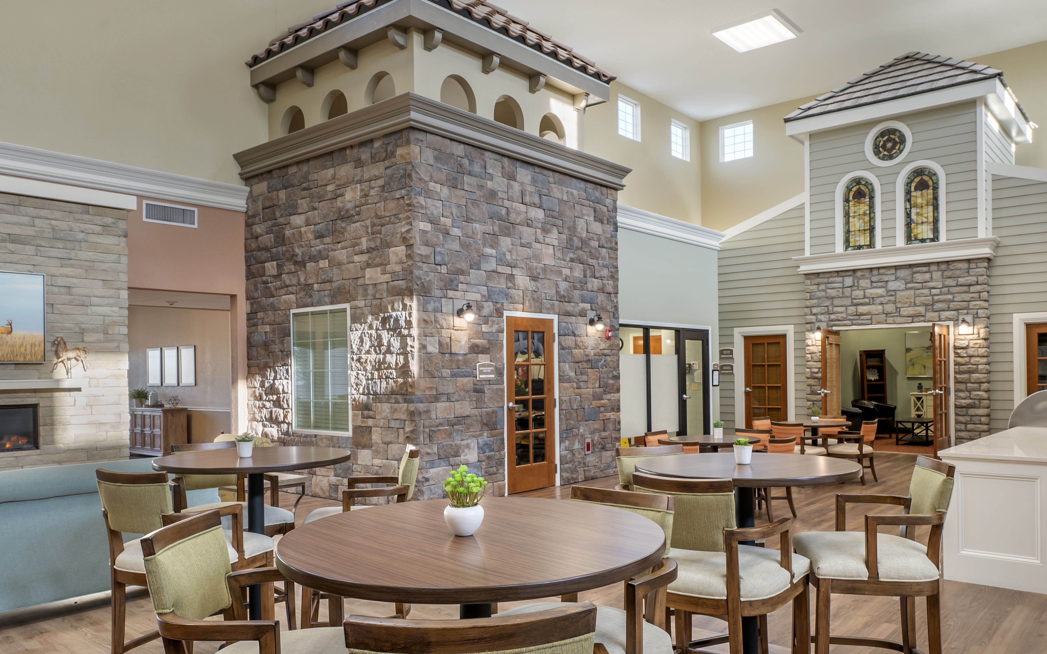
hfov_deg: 72.5
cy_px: 419
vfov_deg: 48.7
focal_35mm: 25
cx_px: 546
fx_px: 713
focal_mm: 17
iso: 400
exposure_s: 1/60
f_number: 10
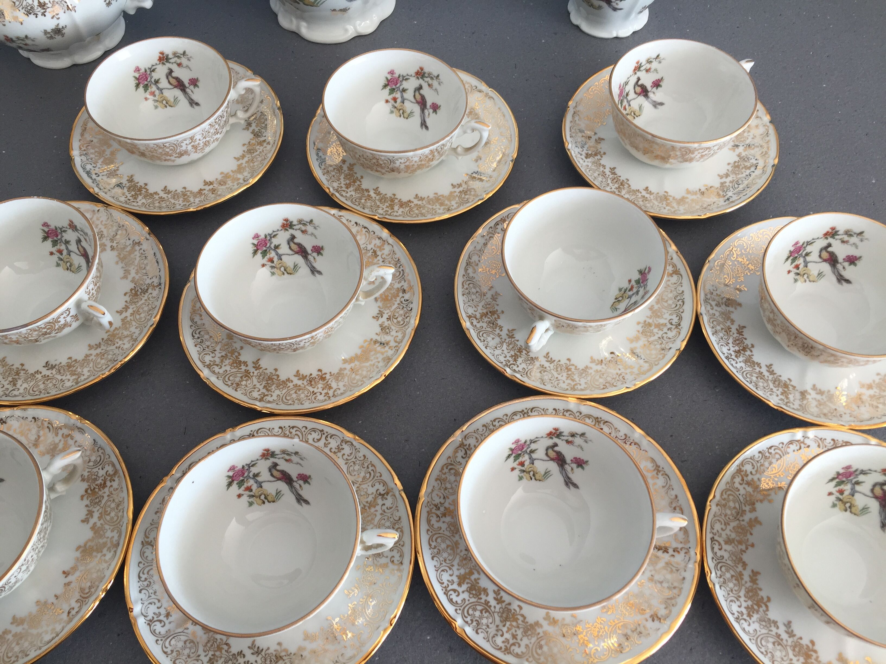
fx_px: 742
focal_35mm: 29
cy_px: 332
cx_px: 443
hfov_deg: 61.7
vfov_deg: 48.2
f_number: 2.2
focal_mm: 4.15
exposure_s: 1/50
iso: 40
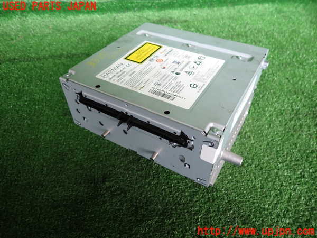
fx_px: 229
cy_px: 119
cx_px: 158
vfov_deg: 54.9
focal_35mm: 25
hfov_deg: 69.4
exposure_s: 1/60
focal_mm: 4.5
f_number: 2
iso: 160
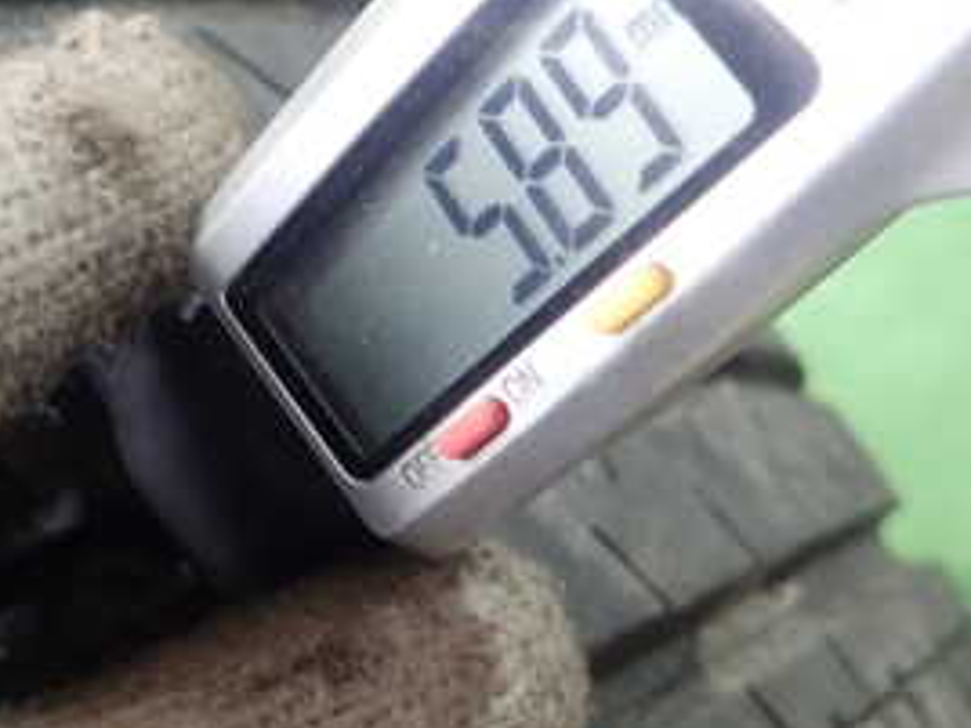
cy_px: 348
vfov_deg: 26.1
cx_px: 145
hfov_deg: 33.0
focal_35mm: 56
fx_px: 1571
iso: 200
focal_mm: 4.5
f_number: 2
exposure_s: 1/40
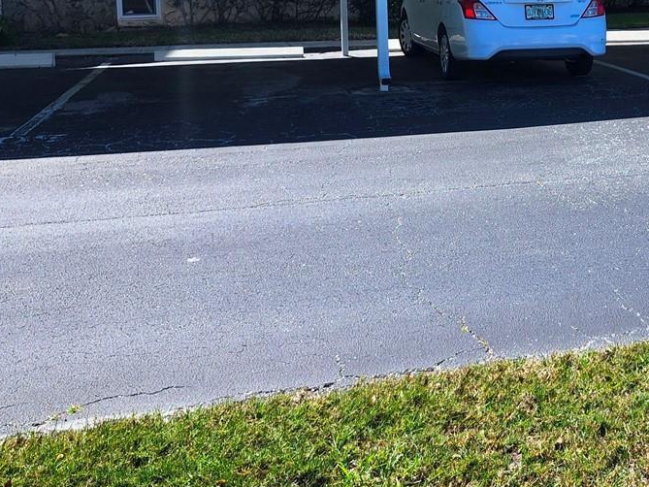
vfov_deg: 25.8
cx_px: 532
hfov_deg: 33.8
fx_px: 1031
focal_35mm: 55
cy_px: 53
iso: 25
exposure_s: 1/1022
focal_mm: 5.54
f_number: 1.8
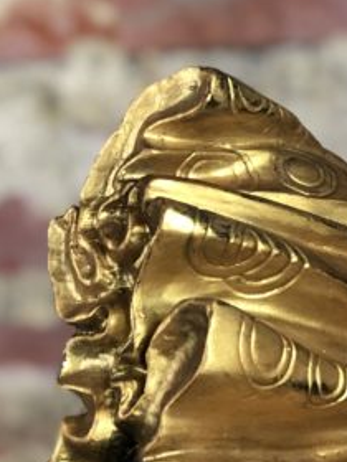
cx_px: 524
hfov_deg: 7.7
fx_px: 2539
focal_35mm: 190
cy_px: 309
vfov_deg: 10.4
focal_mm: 6
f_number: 2.4
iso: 64
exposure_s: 1/50
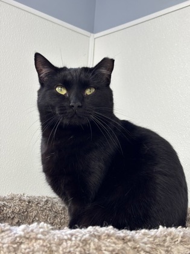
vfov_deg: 36.8
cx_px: 95
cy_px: 127
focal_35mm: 52
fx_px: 381
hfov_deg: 28.0
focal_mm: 5.96
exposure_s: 1/60
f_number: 1.6
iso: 64
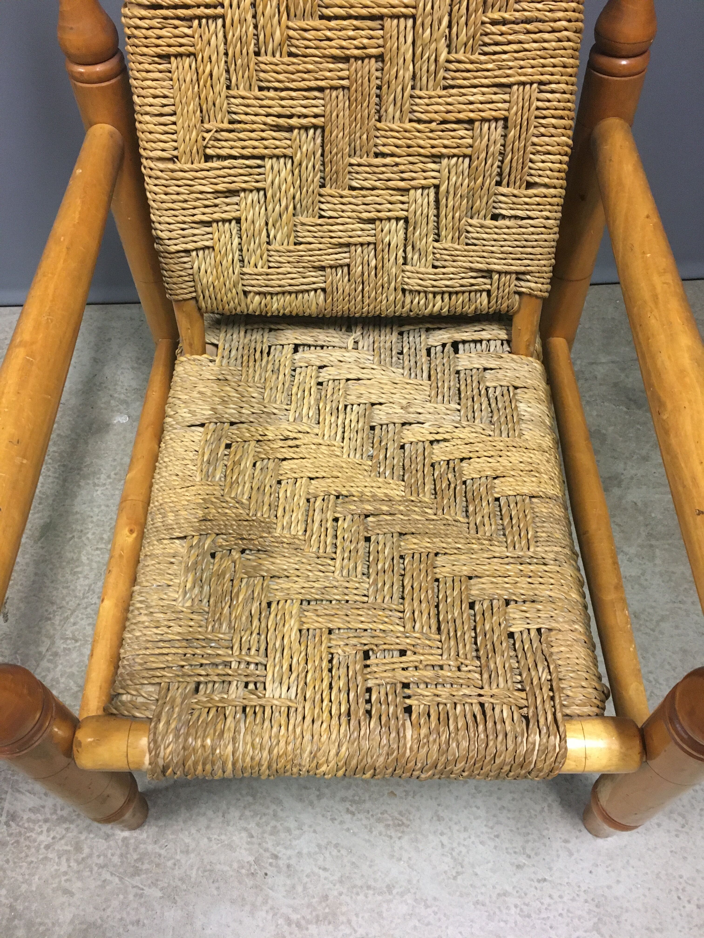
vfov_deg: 61.7
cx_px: 352
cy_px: 469
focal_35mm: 29
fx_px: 786
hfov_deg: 48.2
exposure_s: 1/17
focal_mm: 4.15
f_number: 2.2
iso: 200
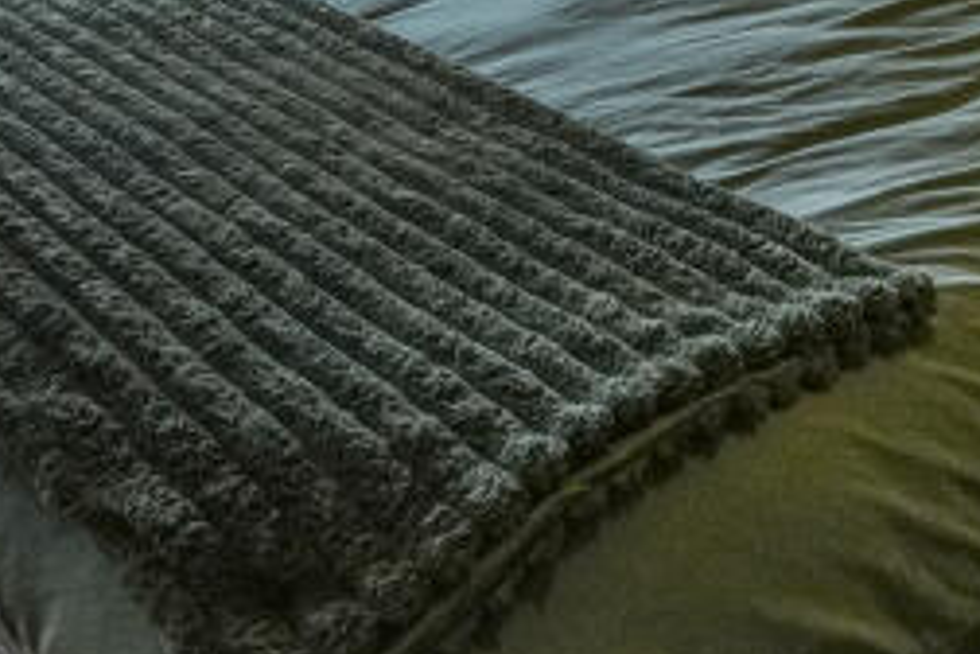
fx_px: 1660
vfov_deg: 20.9
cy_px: -111
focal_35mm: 61
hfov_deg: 32.9
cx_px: 439
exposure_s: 1/160
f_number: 4
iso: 1000
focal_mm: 10
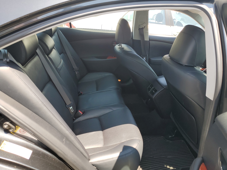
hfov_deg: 67.3
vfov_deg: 53.1
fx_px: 170
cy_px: 85
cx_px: 114
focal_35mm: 26
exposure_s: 1/357
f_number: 1.5
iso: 50
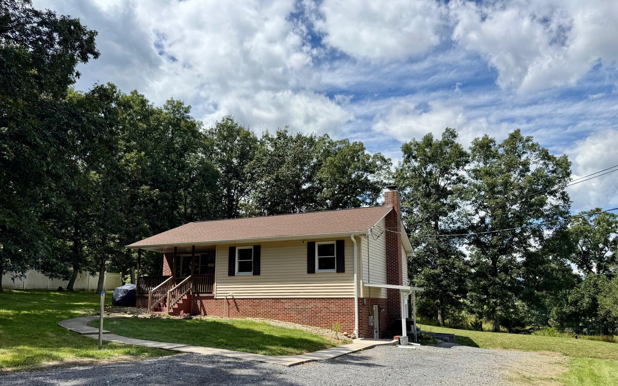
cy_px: 234
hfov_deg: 70.4
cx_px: 305
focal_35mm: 26
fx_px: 438
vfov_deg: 47.3
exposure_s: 1/4608
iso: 80
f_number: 1.78
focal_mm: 6.76
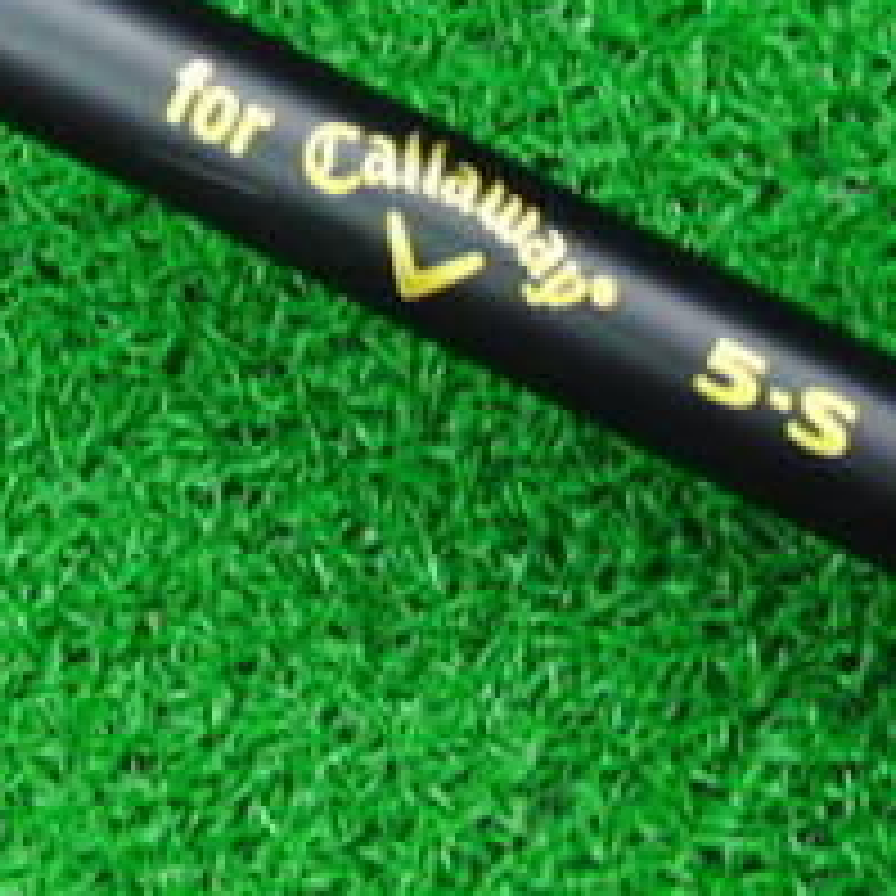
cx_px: 95
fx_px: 3075
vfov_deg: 16.3
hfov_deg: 16.4
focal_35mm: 105
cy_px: 14
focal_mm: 6.42
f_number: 3.6
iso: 400
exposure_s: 1/25
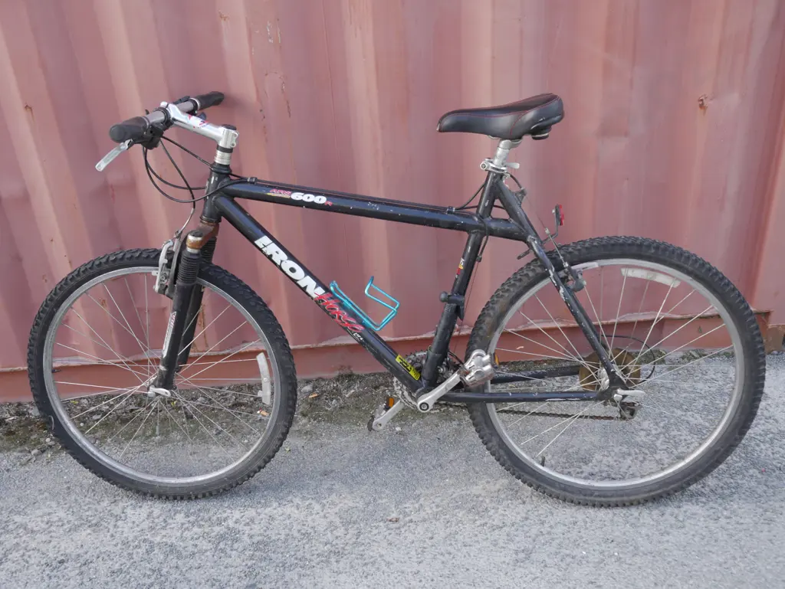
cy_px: 294
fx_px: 817
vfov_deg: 39.7
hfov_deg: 51.3
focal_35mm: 36
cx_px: 392
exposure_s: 1/125
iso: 200
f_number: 5
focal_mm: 18
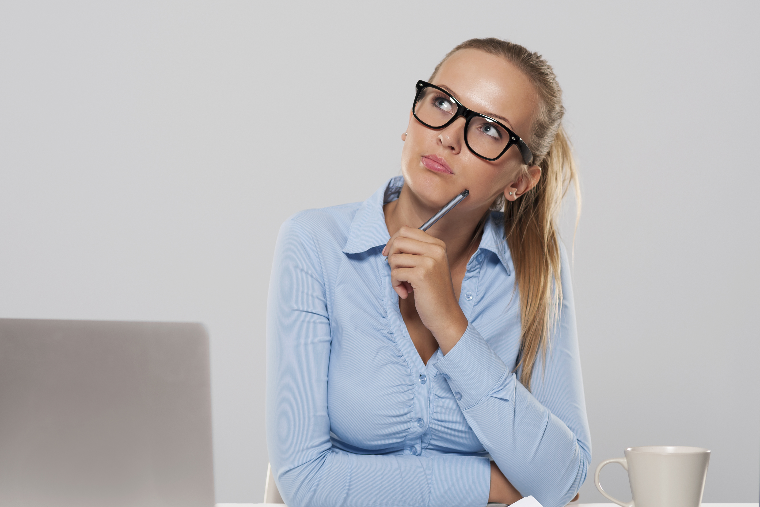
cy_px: 263
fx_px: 2280
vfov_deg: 12.7
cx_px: 453
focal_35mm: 108
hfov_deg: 18.9
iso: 50
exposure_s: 1/160
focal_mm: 85
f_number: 3.2
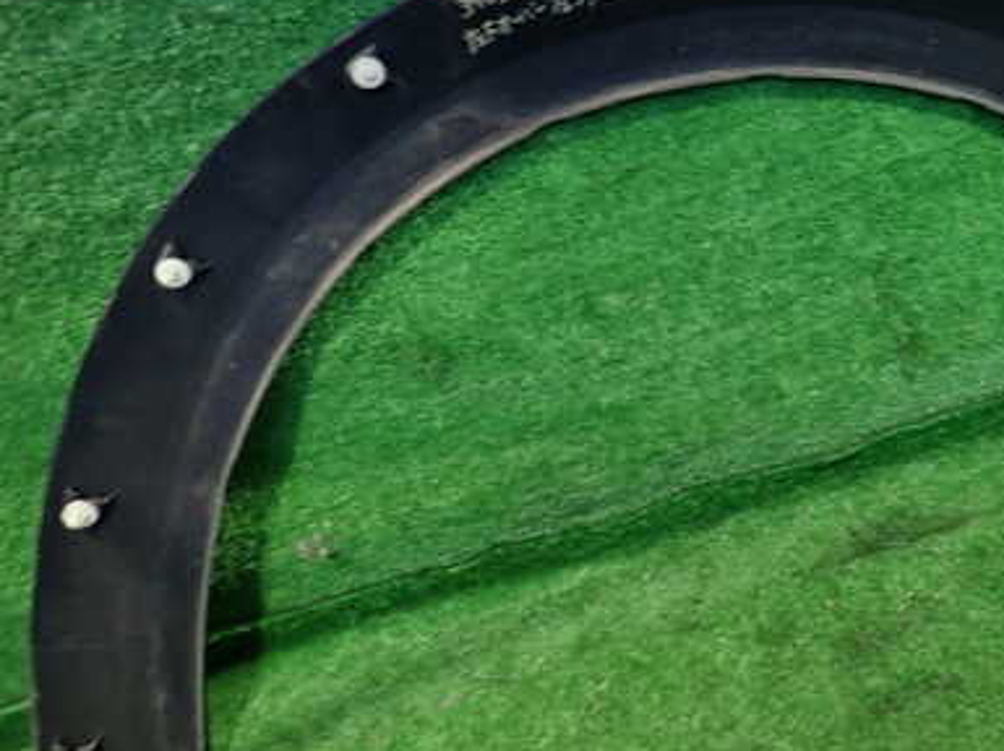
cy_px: 321
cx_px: 720
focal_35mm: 39
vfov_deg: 36.7
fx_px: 1130
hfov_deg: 46.6
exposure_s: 1/30
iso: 320
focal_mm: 4.5
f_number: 2
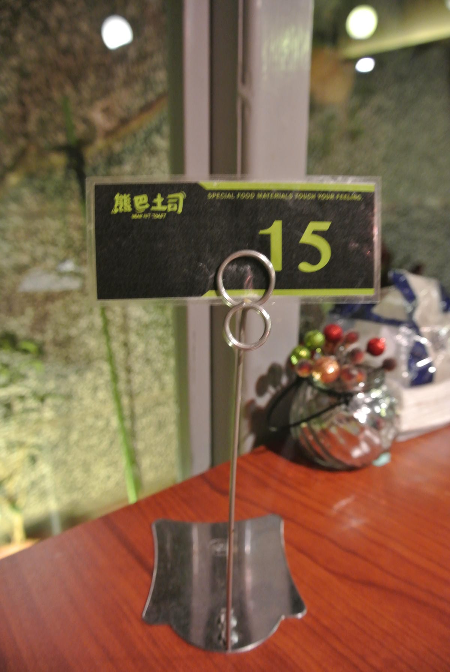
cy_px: 336
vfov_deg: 67.3
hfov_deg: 48.0
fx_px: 505
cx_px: 225
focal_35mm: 27
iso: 800
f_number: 3.5
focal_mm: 10
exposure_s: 1/6
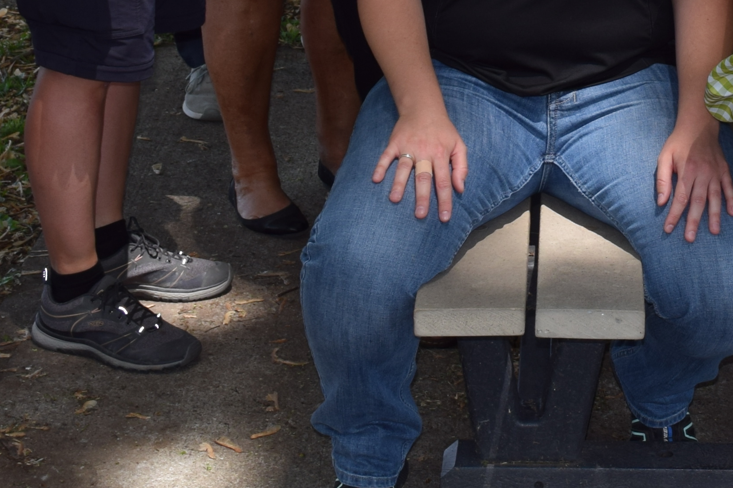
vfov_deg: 11.1
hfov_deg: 16.6
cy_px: -173
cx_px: 774
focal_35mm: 120
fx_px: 2443
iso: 100
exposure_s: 1/160
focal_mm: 22
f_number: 6.3
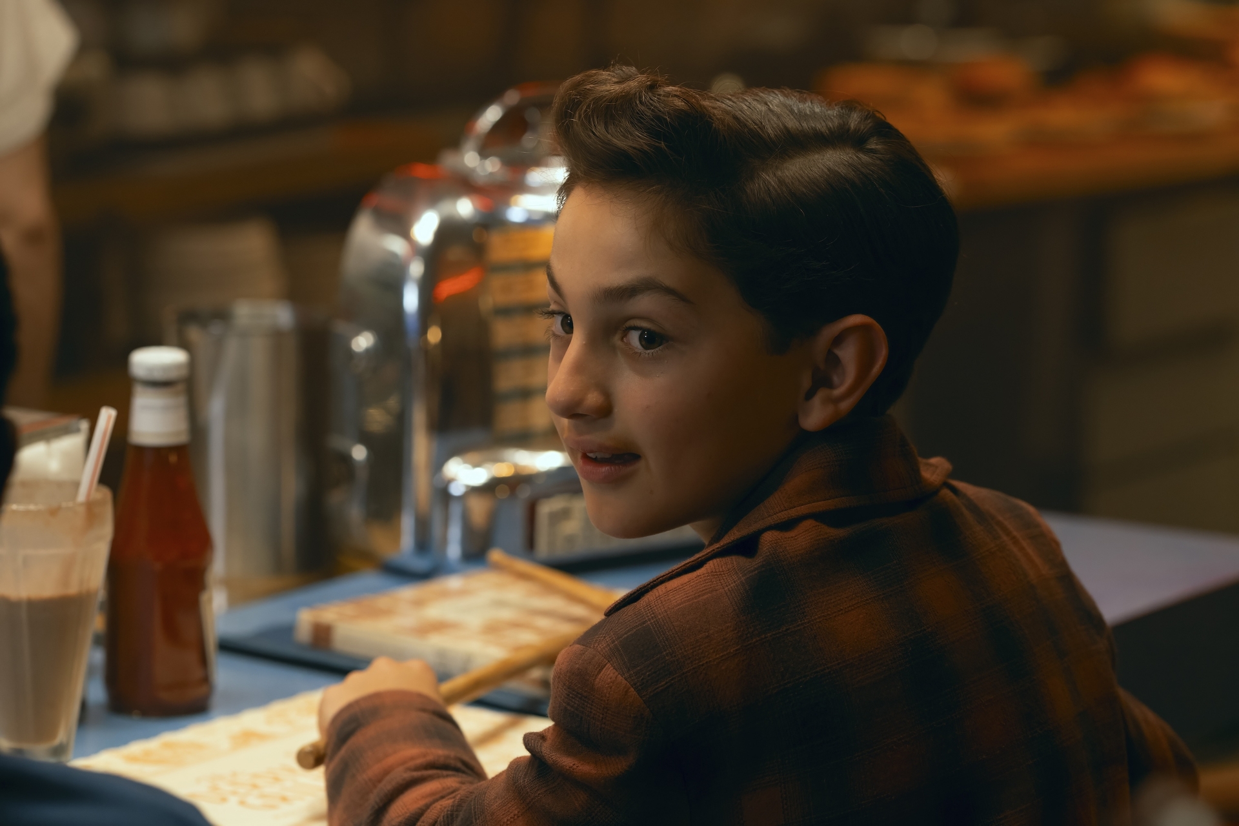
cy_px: 413
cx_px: 620
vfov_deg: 10.2
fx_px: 4646
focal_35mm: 135
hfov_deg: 15.2
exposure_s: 1/125
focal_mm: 90
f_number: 3.2
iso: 1250
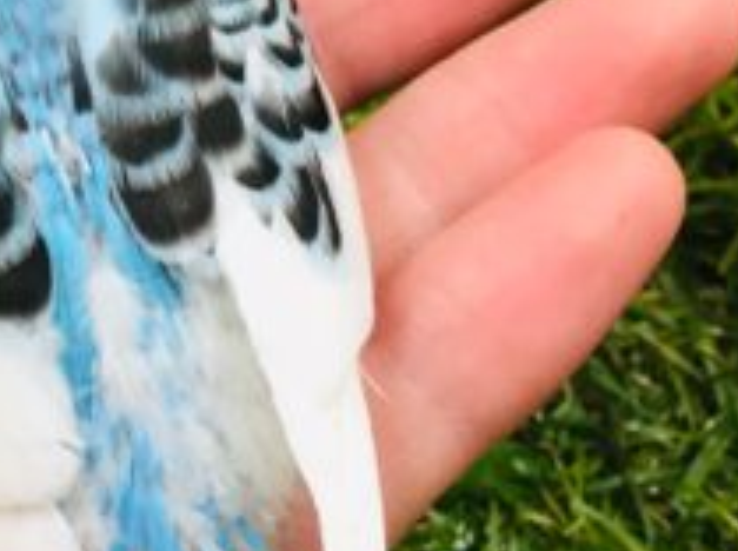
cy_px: 148
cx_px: -120
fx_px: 1894
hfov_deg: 20.7
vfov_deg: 16.5
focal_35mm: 89
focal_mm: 4.15
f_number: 2.2
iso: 64
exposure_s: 1/30
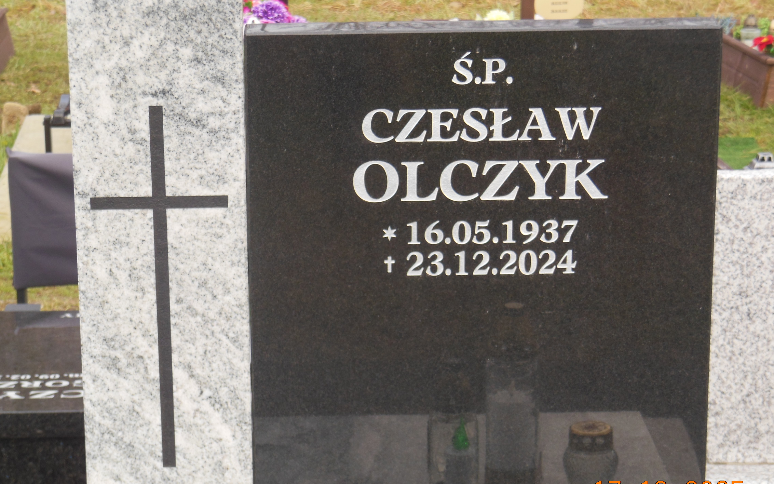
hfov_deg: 17.7
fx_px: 2489
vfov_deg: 11.1
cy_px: 256
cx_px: 388
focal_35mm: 118
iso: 125
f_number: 4.8
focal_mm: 19.7
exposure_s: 1/60
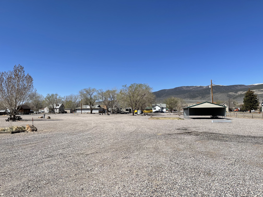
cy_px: 98
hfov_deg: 67.3
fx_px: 198
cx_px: 132
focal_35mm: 26
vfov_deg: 53.1
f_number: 1.6
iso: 32
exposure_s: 1/5376
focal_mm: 5.1
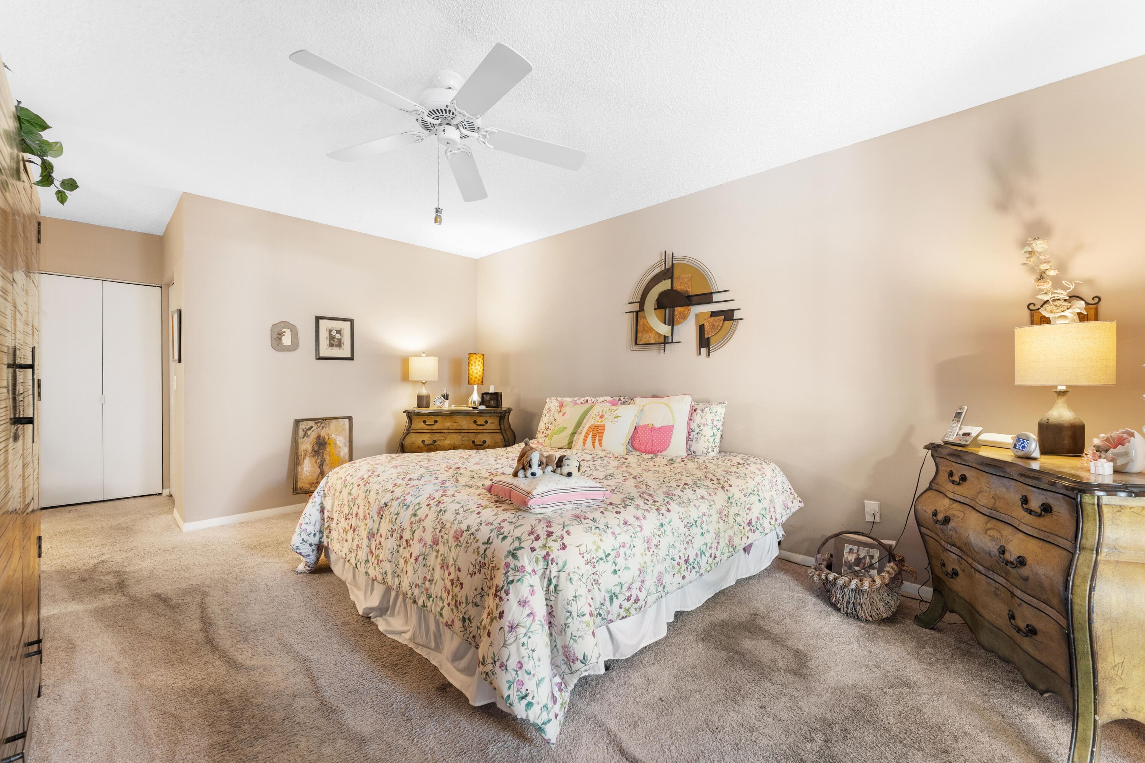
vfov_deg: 81.2
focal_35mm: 14
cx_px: 572
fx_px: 445
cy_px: 382
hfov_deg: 104.3
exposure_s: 1
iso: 400
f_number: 9
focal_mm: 14
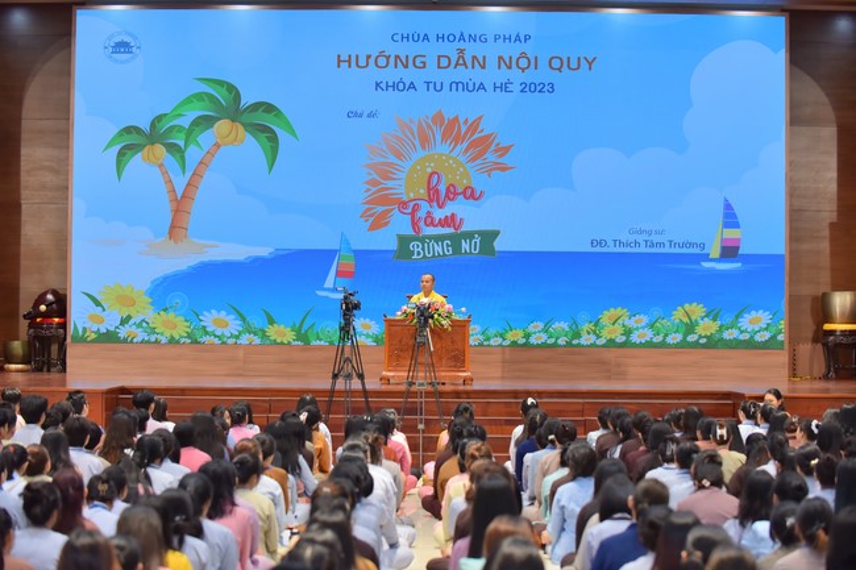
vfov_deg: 15.9
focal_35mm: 86
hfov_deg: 23.7
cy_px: 285
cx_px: 428
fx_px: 2044
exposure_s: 1/100
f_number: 3.5
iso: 800
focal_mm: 86
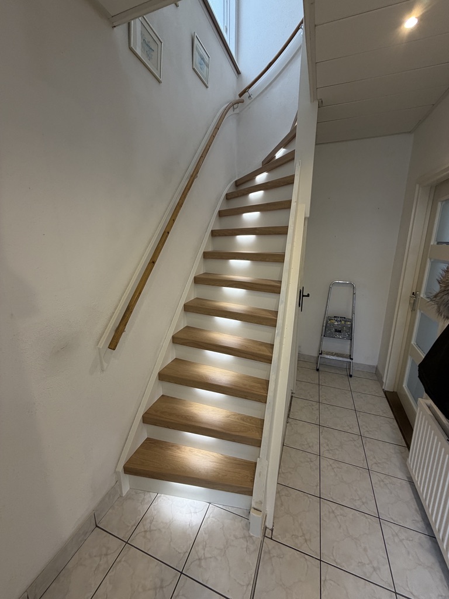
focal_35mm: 14
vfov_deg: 102.1
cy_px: 300
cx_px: 224
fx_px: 242
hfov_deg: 85.7
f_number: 2.2
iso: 200
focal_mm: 2.22
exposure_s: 1/50
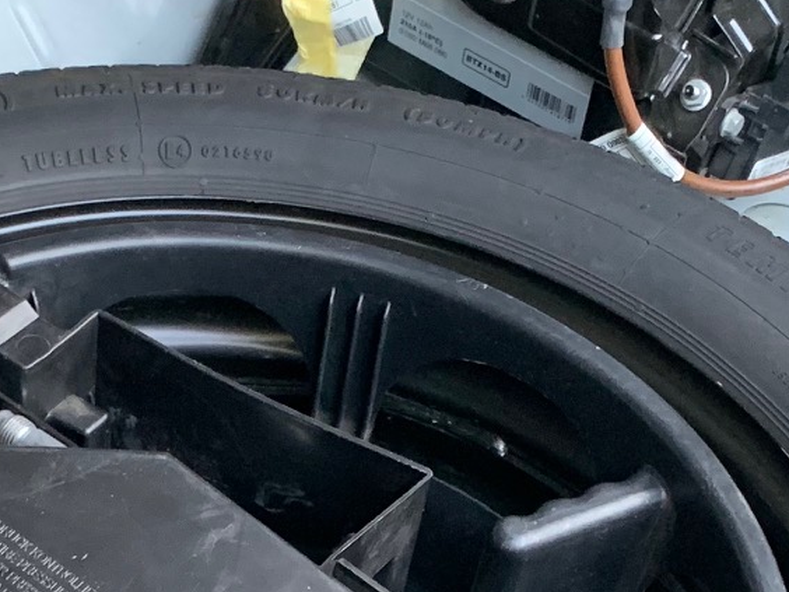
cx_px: 301
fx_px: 2120
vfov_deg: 15.5
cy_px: 635
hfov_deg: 21.0
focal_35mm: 93
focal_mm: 4.25
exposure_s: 1/60
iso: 250
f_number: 1.8
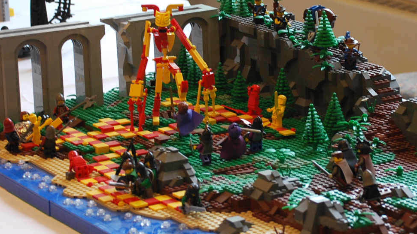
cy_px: 105
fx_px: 1526
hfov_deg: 15.6
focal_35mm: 138
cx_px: 250
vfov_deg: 8.8
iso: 400
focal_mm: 44
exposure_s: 1/50
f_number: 4.8
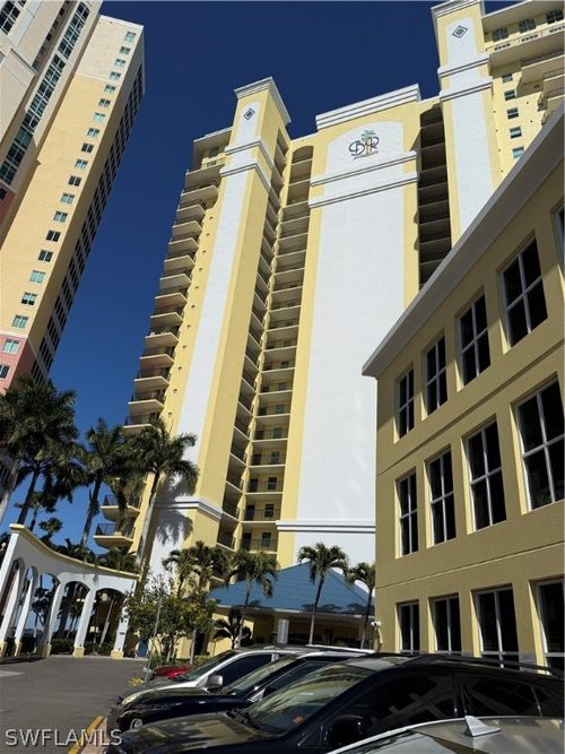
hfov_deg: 56.8
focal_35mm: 24
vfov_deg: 71.6
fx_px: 522
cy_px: 377
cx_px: 282
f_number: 1.78
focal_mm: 6.76
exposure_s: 1/14286
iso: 64
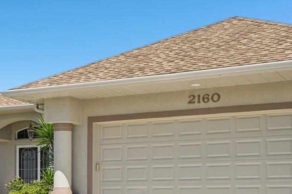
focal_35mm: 75
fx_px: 608
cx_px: 20
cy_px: 174
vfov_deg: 17.9
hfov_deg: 26.0
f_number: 8
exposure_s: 1/2000
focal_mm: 30
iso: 400
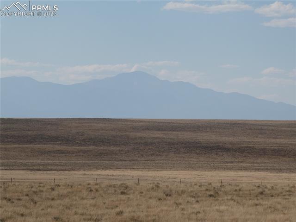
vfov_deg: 7.4
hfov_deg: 9.9
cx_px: 148
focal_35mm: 200
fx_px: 1709
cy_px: 111
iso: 80
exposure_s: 1/800
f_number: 5.6
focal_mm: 35.8
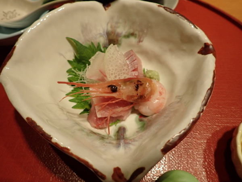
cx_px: 121
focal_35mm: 25
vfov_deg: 54.9
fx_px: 175
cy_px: 91
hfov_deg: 69.4
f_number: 2
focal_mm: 4.5
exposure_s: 1/30
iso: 250
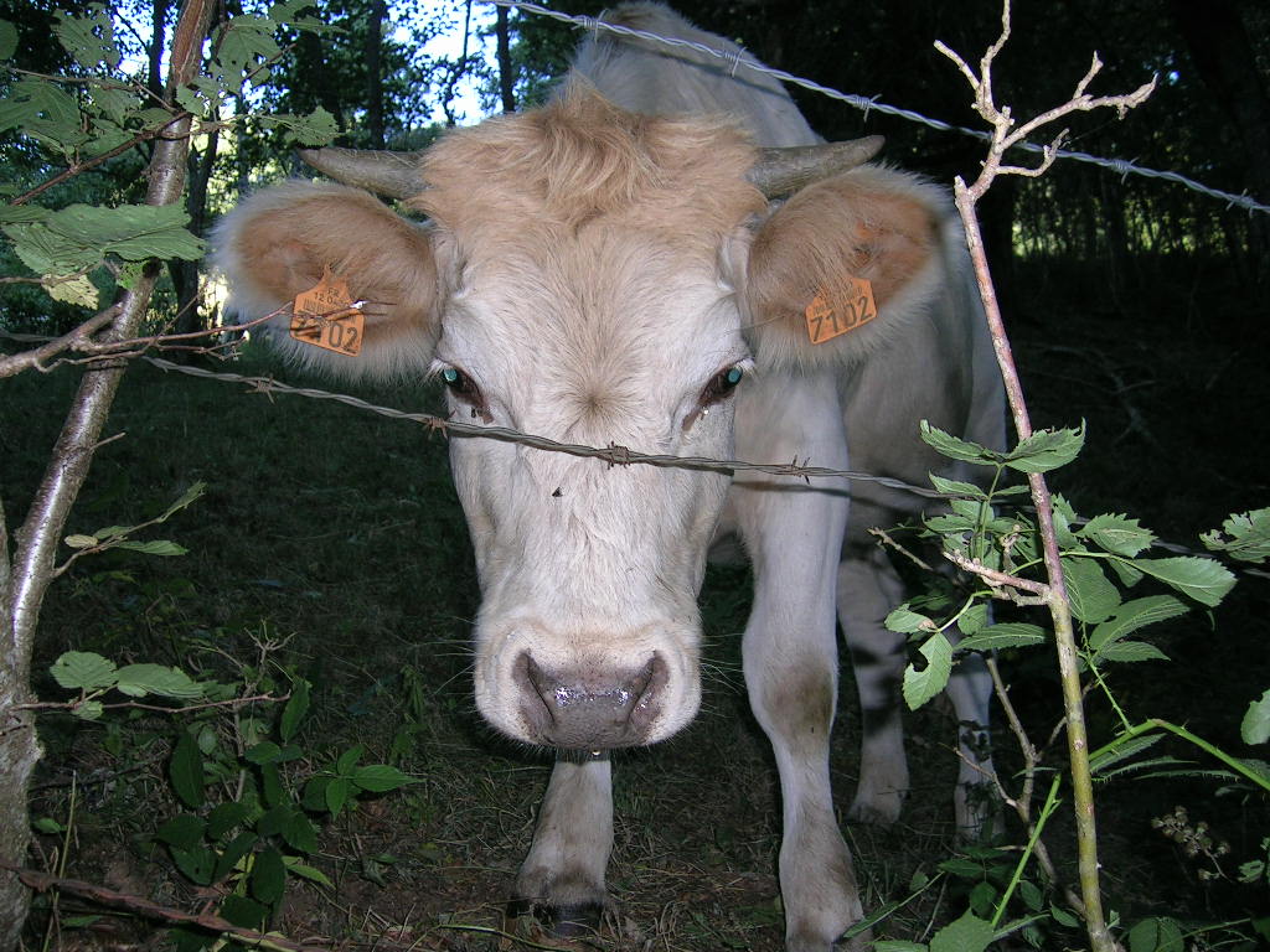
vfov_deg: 40.7
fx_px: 1284
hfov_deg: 52.6
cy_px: 476
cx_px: 635
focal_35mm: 35
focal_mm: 5.4
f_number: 2.8
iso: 50
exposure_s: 1/60.1
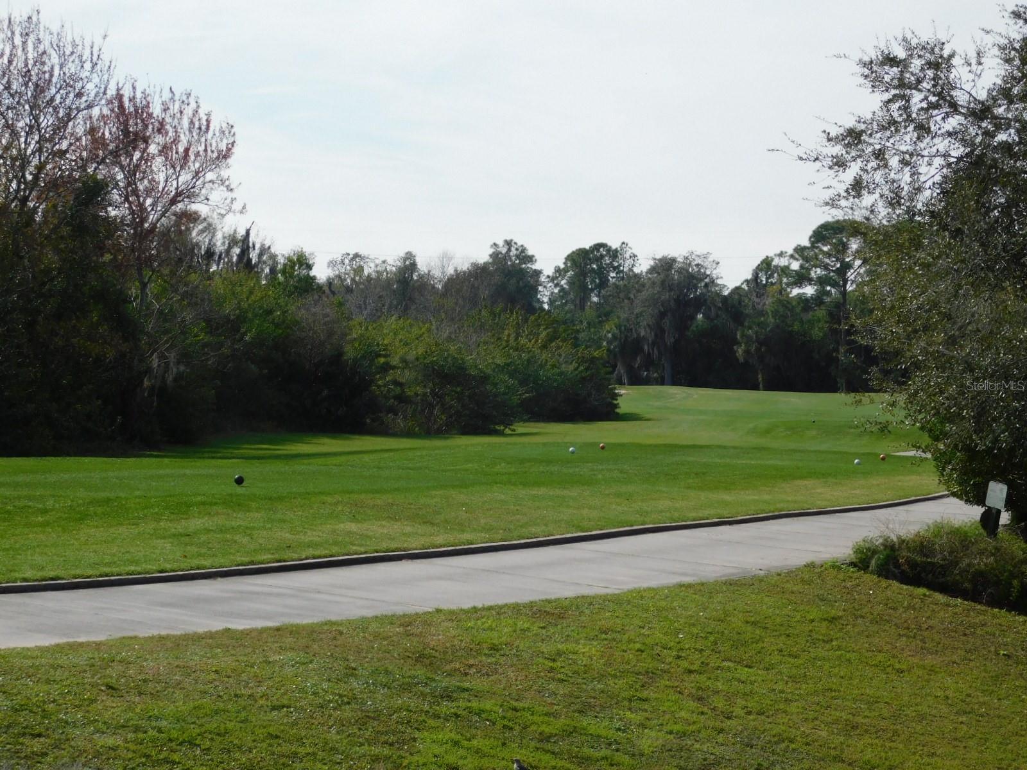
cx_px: 514
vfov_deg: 16.2
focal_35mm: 91
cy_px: 385
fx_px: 2700
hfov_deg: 21.5
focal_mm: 16.1
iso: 125
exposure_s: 1/1000
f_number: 4.5
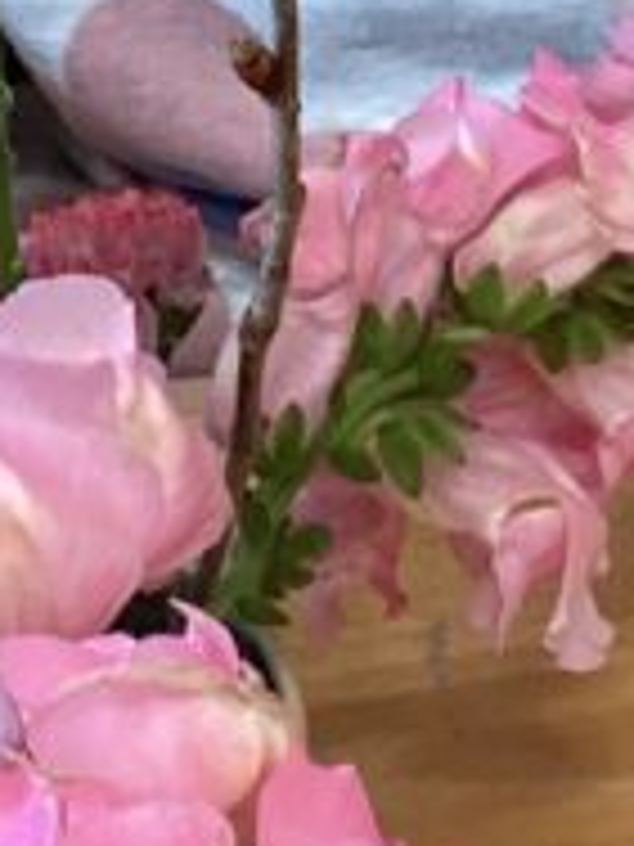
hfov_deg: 9.0
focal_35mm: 165
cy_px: -297
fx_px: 4029
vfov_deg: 11.6
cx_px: 450
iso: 100
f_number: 2.4
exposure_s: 1/60
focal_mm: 3.3
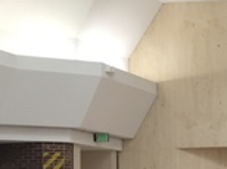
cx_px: 425
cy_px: 184
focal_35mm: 136
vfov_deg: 10.7
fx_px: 890
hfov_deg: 13.0
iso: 64
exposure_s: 1/30
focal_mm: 4.15
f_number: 2.2
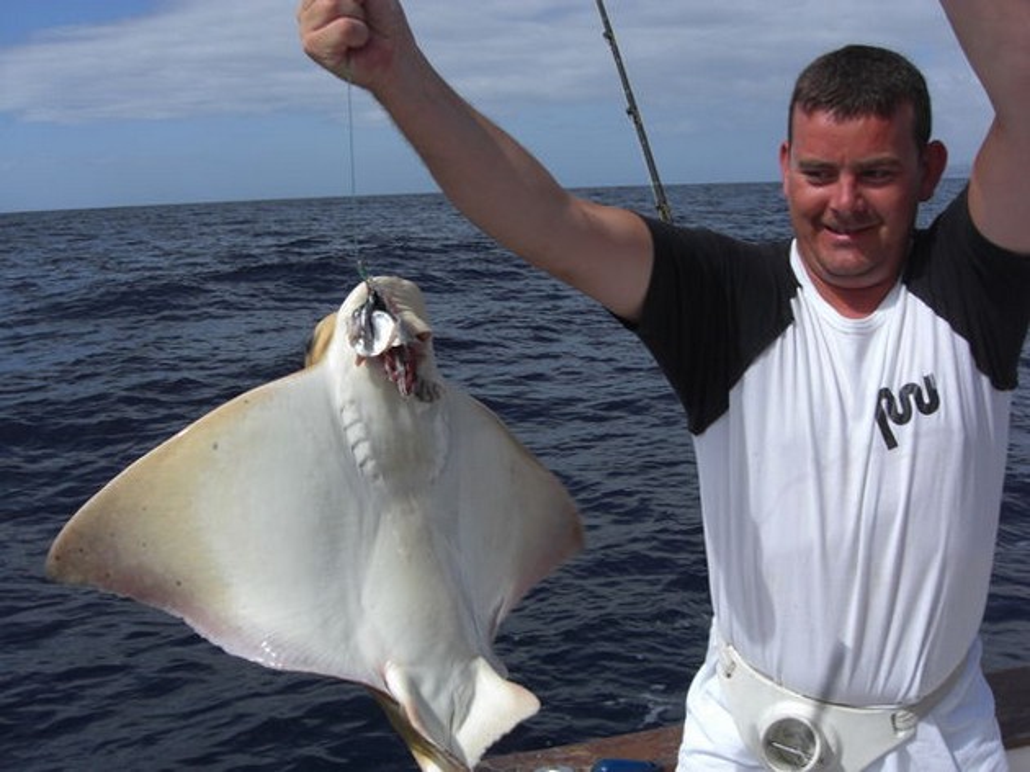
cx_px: 515
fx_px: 1130
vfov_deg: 37.7
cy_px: 386
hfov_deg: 49.0
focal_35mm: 38
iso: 80
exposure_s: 1/400
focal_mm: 7.9
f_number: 8
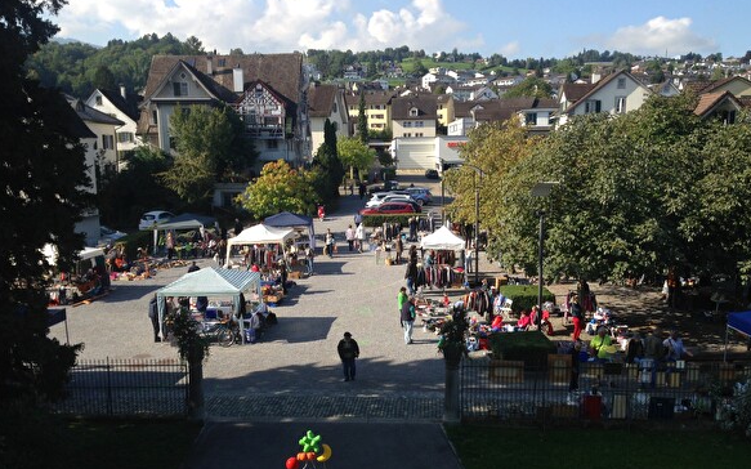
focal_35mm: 36
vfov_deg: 35.3
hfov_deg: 54.0
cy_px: 260
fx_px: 737
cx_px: 379
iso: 50
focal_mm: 4.12
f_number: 2.4
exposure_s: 1/985
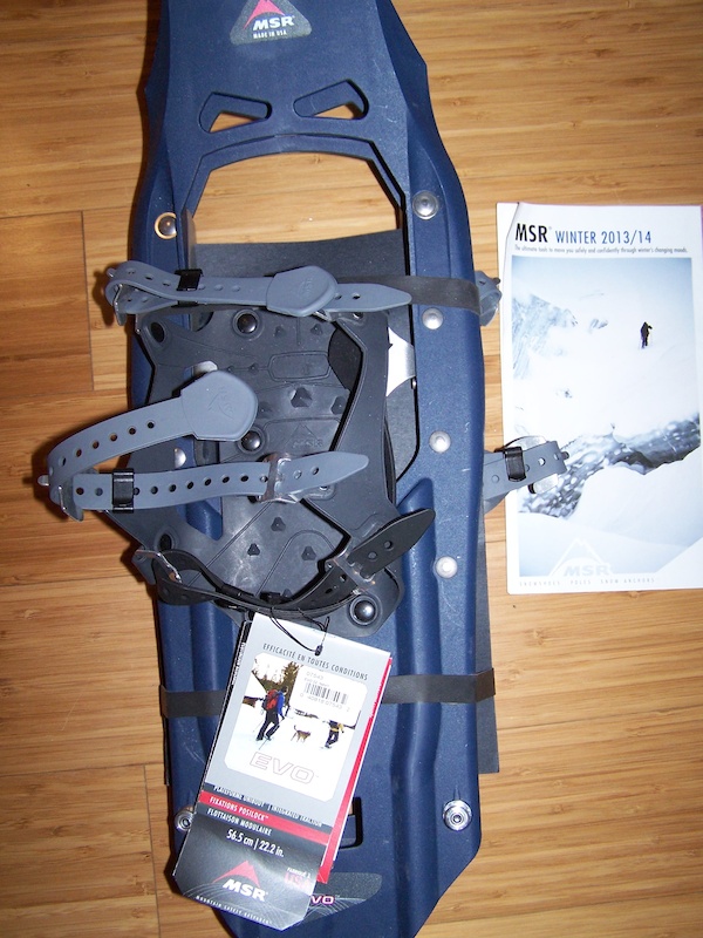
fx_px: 1029
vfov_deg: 49.0
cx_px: 352
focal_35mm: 38
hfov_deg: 37.7
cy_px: 469
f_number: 2.8
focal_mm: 6.3
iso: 140
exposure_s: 1/60
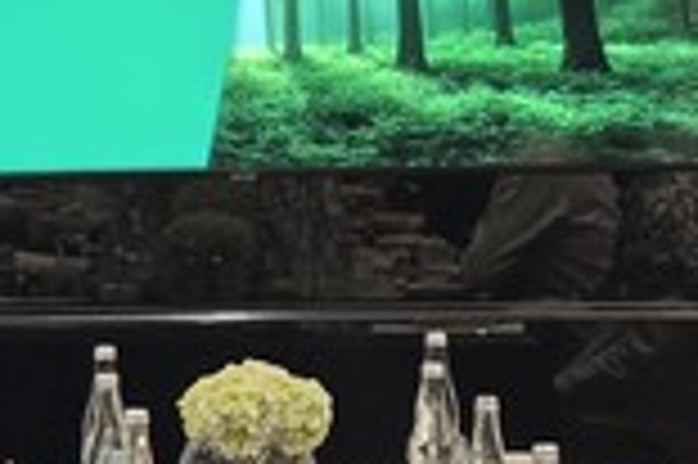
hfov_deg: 7.4
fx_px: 5384
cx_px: 464
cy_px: 496
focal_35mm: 278
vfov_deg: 4.9
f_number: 2.4
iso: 250
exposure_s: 1/40
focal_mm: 7
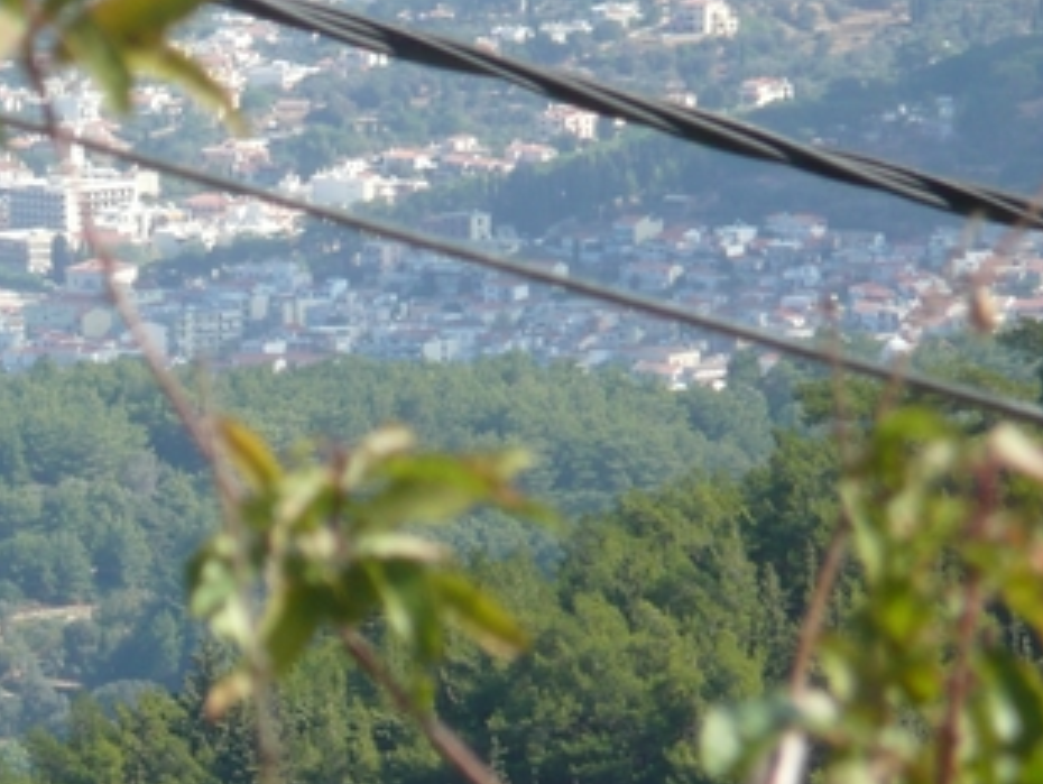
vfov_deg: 2.4
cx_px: 50
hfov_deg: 3.2
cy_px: 464
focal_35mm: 613
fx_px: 18484
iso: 100
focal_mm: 43.3
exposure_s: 1/250
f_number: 4.9
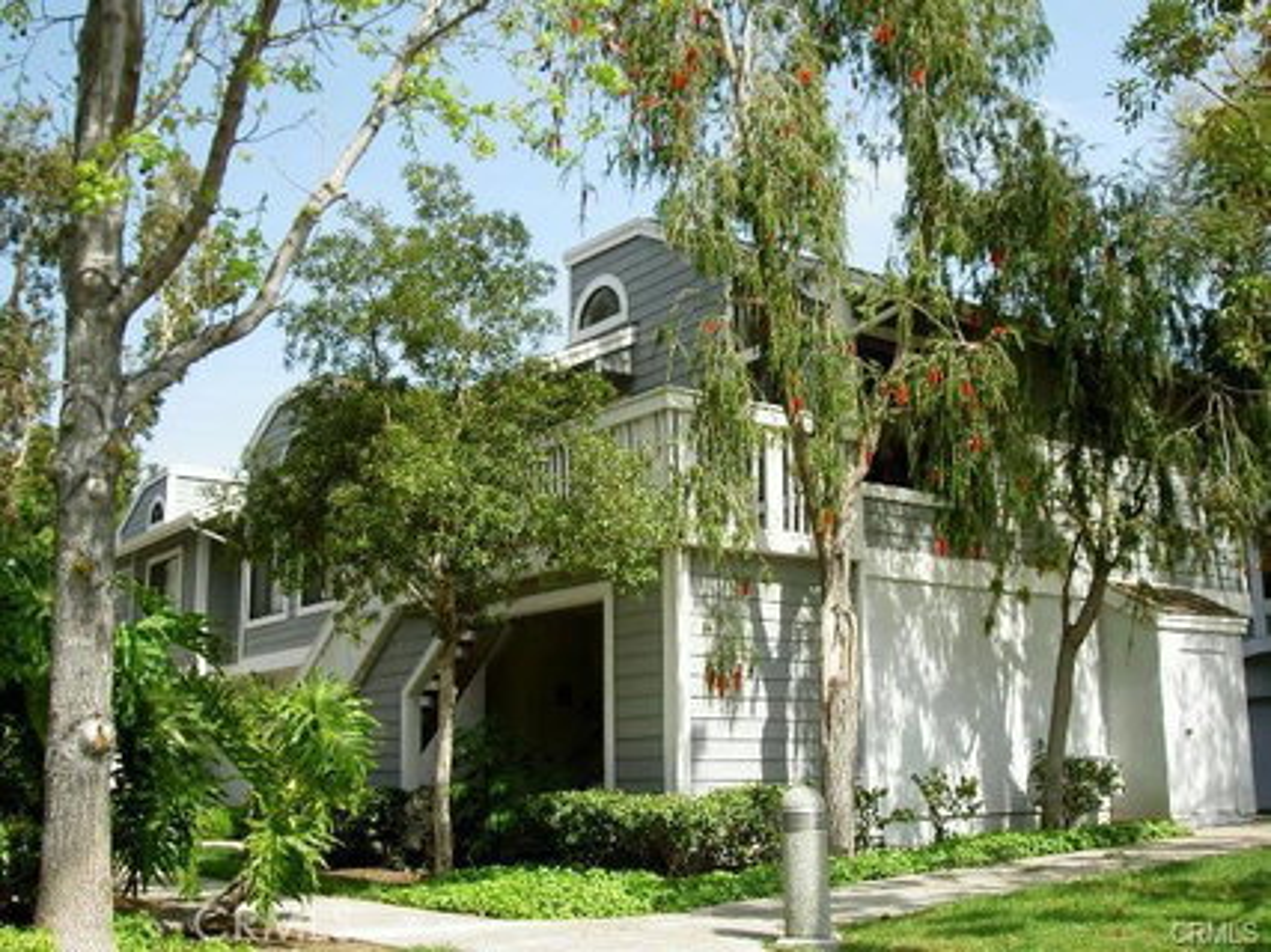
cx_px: 636
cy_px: 476
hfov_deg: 47.9
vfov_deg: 36.8
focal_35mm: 39
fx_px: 1432
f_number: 4.7
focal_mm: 8
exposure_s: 1/250
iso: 100
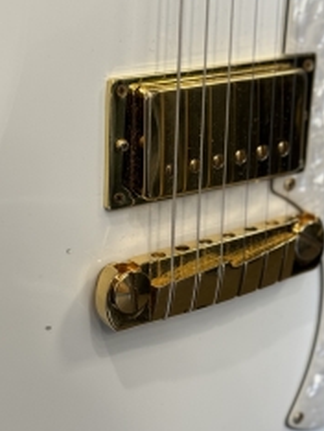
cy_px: 249
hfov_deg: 17.9
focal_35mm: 82
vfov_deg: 23.8
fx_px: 1021
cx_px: 90
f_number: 1.78
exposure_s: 1/60
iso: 80
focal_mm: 6.76
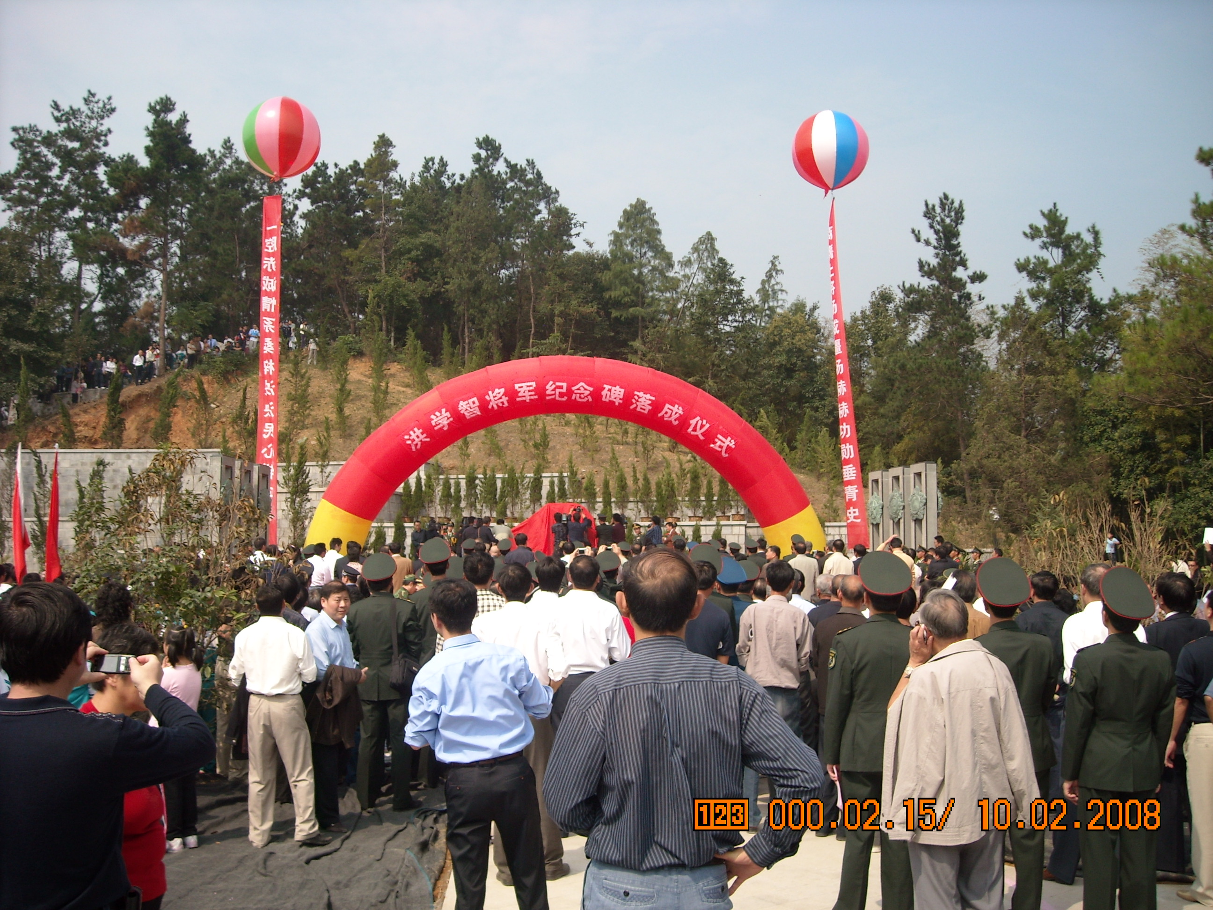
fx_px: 1226
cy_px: 455
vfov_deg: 40.7
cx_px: 606
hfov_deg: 52.6
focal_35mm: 35
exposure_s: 1/239
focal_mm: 5.7
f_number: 5.6
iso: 64
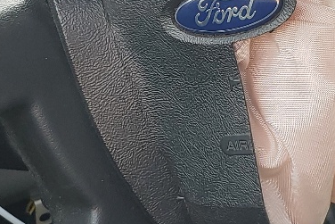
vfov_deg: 11.9
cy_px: 153
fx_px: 1070
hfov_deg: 17.8
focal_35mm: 115
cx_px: 194
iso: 50
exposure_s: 1/312
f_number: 1.5
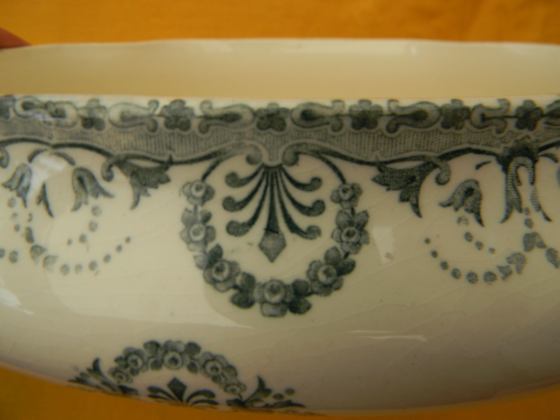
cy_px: 210
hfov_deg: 63.4
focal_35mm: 28
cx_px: 280
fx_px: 453
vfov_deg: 49.7
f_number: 3.5
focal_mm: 5
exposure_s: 1/119
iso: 80
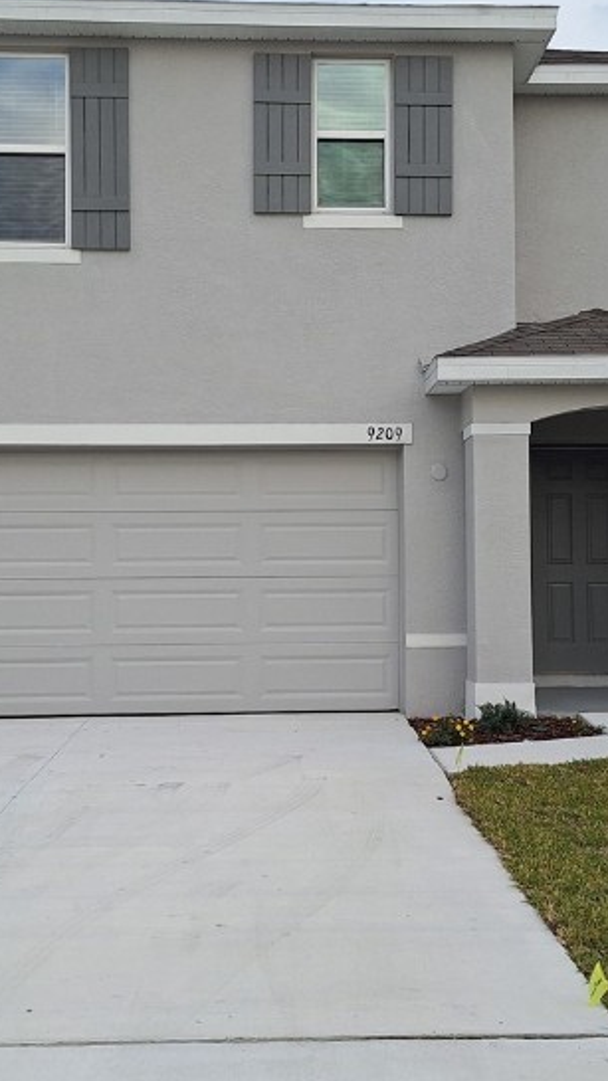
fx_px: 1347
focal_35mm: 47
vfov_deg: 43.7
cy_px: 479
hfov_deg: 25.4
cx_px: 335
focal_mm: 5.54
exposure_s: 1/1316
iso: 40
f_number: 1.8
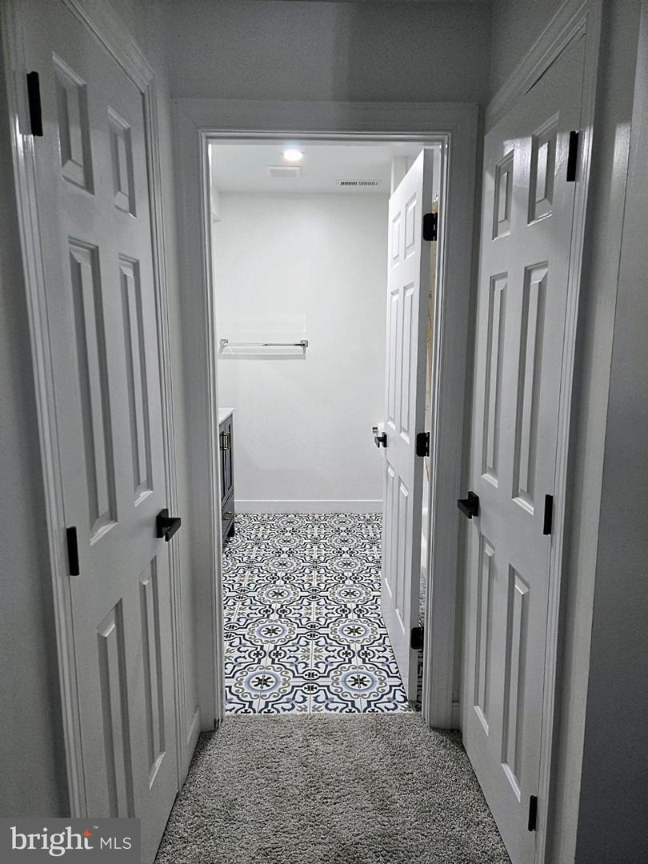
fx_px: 574
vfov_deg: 73.9
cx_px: 324
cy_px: 432
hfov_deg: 58.9
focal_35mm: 23
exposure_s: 1/120
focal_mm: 5.4
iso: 320
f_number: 1.8
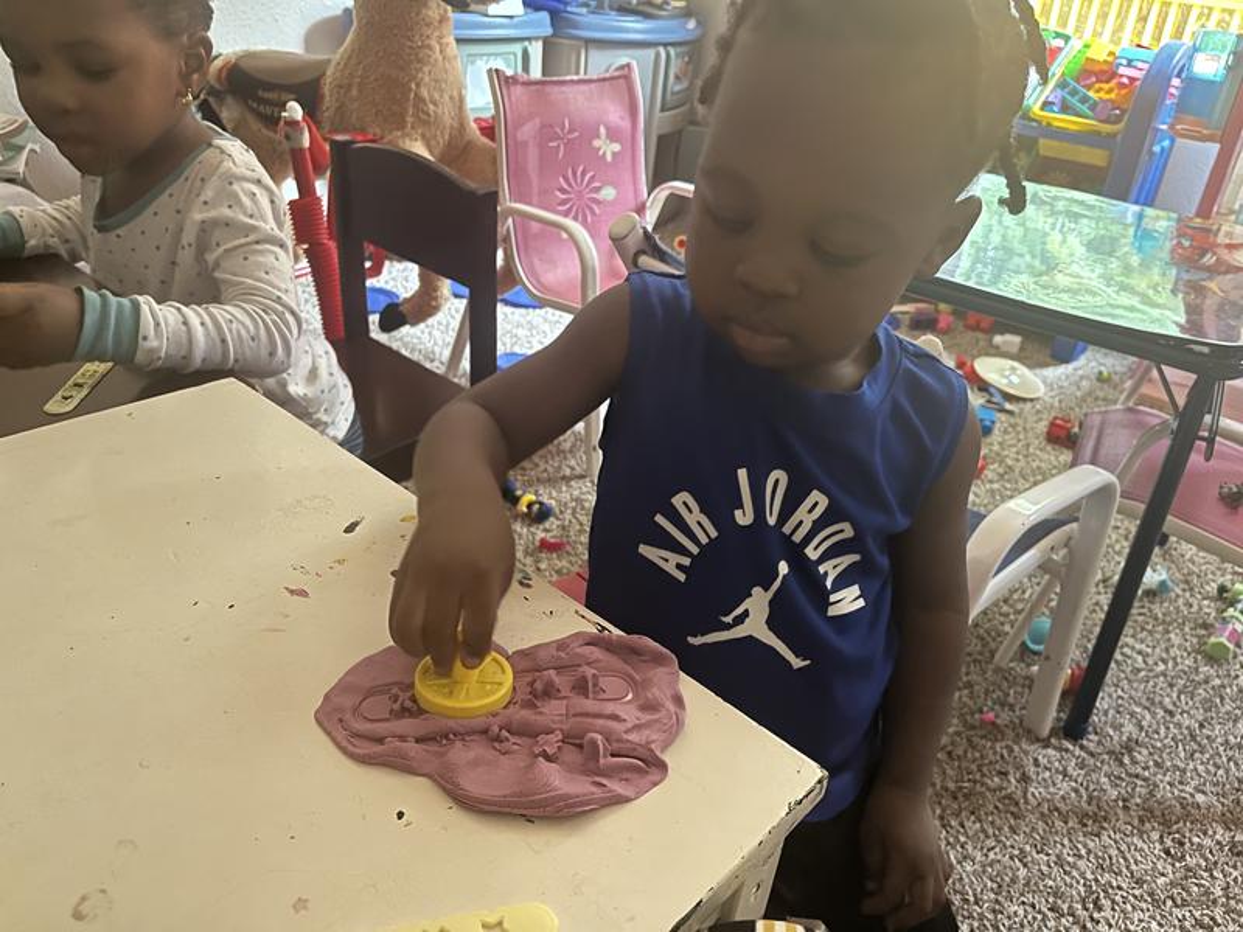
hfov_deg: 67.3
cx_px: 622
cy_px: 466
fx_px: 934
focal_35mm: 26
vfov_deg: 53.1
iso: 1000
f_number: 1.6
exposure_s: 1/22
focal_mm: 5.1
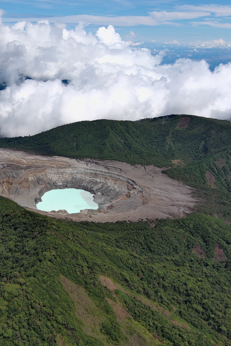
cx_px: 8
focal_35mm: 44
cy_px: 171
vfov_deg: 44.5
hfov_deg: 28.9
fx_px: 423
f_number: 2.8
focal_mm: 10.57
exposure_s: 1/2398
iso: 102
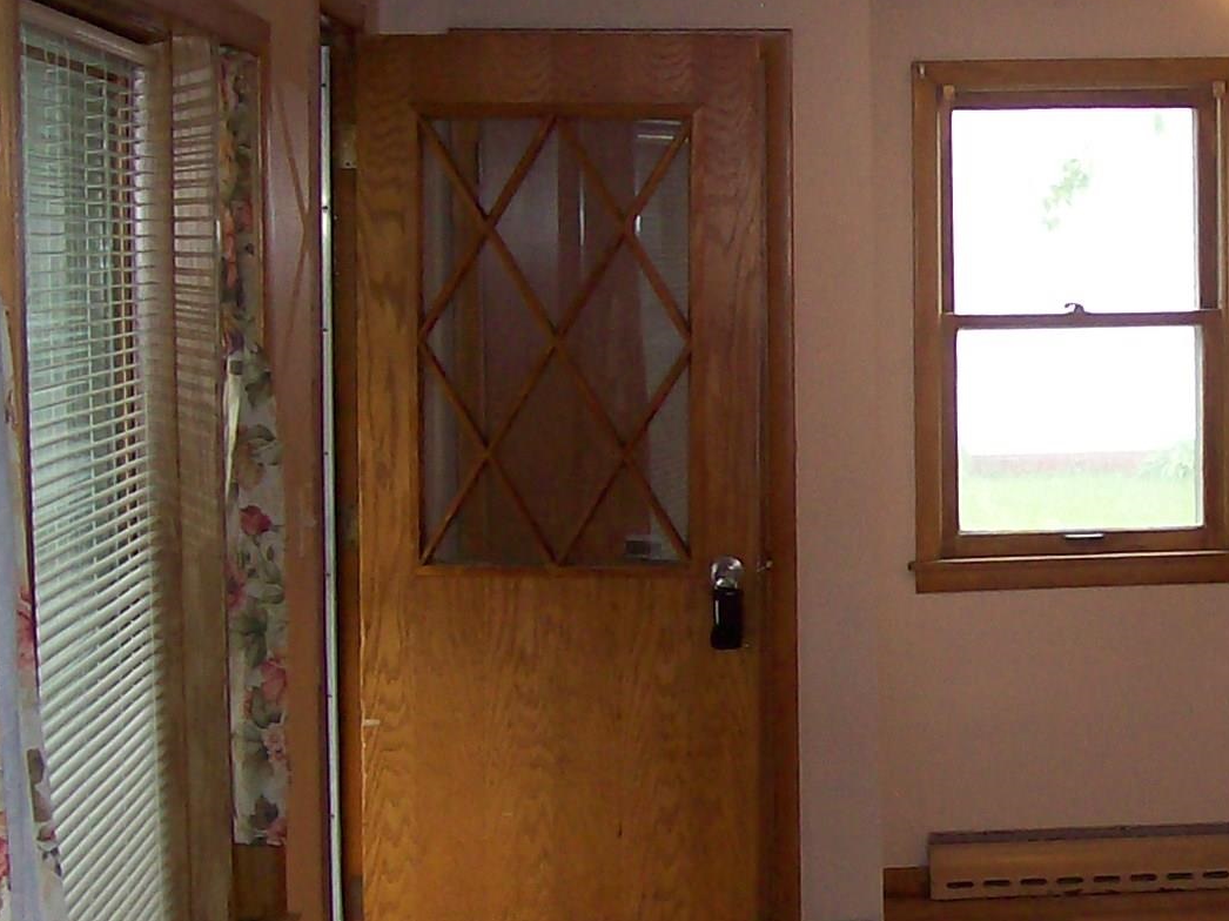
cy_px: 472
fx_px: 3479
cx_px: 1160
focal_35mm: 98
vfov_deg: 15.1
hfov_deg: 19.6
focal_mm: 6
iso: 80
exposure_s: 1/64
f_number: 2.7
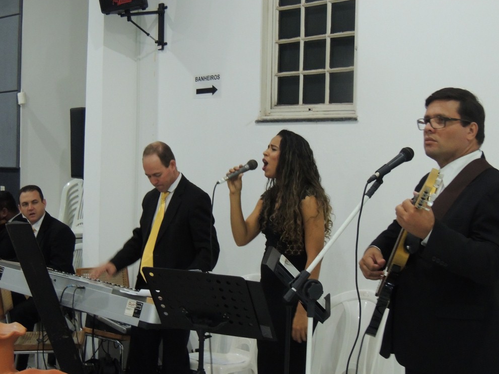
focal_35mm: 62
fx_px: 894
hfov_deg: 31.2
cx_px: 250
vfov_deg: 23.6
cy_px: 186
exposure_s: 1/15
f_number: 3.7
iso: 720
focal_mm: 10.7
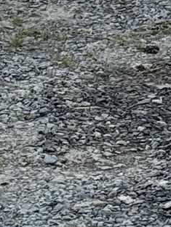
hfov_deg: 4.2
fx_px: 2323
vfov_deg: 5.3
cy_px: -458
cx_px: 104
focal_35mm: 353
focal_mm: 6.76
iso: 100
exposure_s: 1/2577
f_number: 1.78
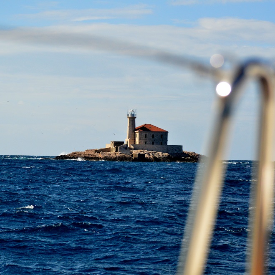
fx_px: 1213
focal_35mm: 135
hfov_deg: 12.9
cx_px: 165
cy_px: 138
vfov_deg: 12.9
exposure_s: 1/8000
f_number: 4.5
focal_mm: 70
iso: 800
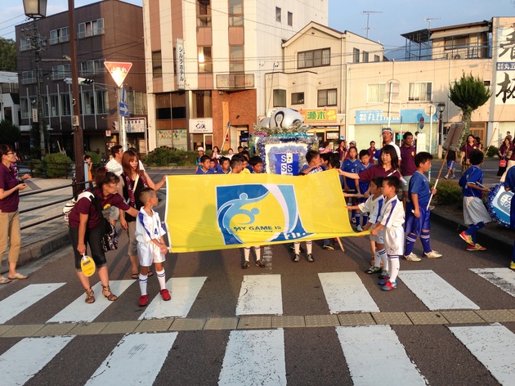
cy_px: 193
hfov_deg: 55.4
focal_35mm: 33
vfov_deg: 42.9
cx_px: 258
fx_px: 491
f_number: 2.4
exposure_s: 1/433
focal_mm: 4.13
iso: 50
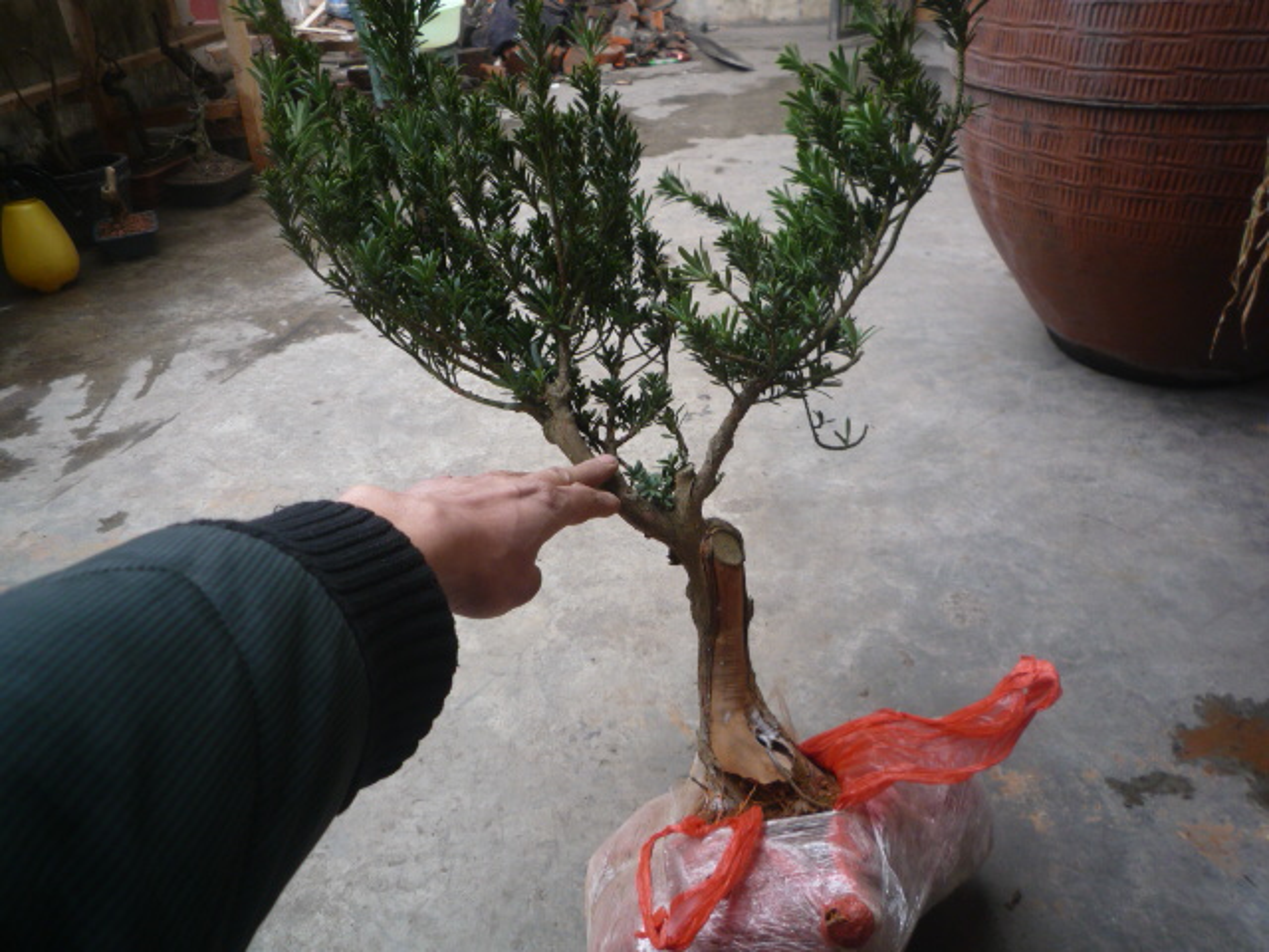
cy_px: 476
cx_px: 634
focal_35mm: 25
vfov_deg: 54.9
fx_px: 916
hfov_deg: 69.4
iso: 100
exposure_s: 1/40
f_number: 2.8
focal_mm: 4.4
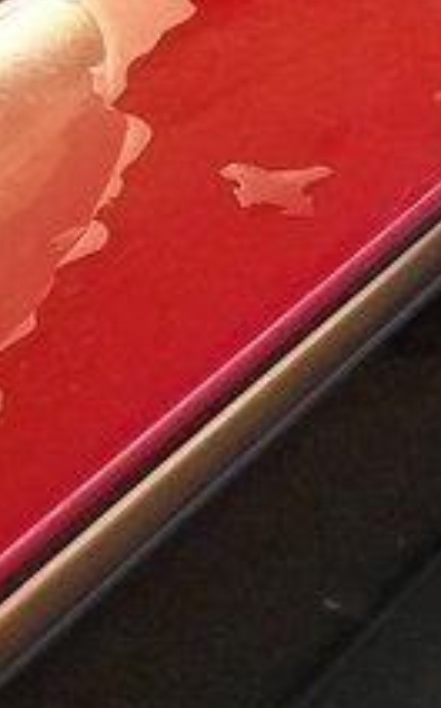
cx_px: 742
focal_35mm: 104
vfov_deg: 20.0
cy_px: 387
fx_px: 2005
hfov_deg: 11.8
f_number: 1.7
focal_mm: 4.2
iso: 640
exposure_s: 1/60
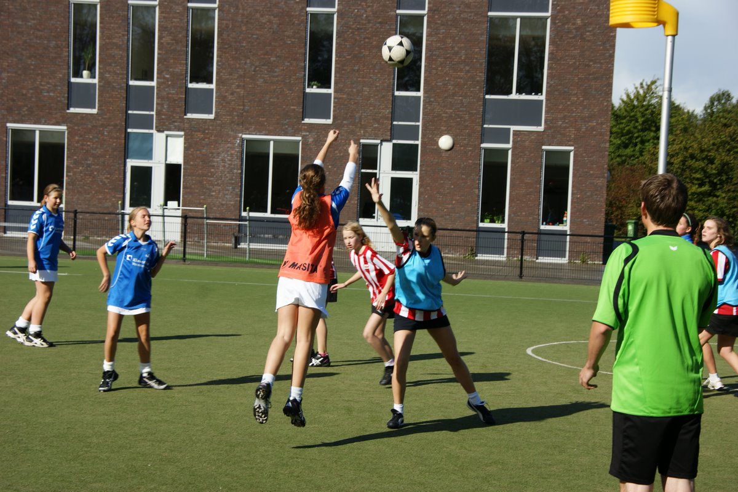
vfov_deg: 18.2
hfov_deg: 27.0
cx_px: 369
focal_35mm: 75
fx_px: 1537
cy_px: 246
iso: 100
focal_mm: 50
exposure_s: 1/320
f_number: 8
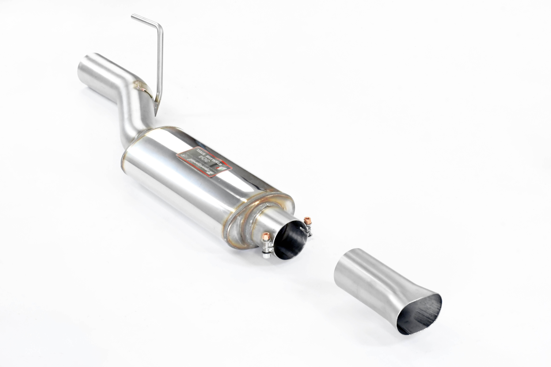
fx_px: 1377
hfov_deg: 22.6
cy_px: 184
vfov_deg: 15.2
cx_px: 276
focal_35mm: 90
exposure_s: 1/100
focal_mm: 60
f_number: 16
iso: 4000
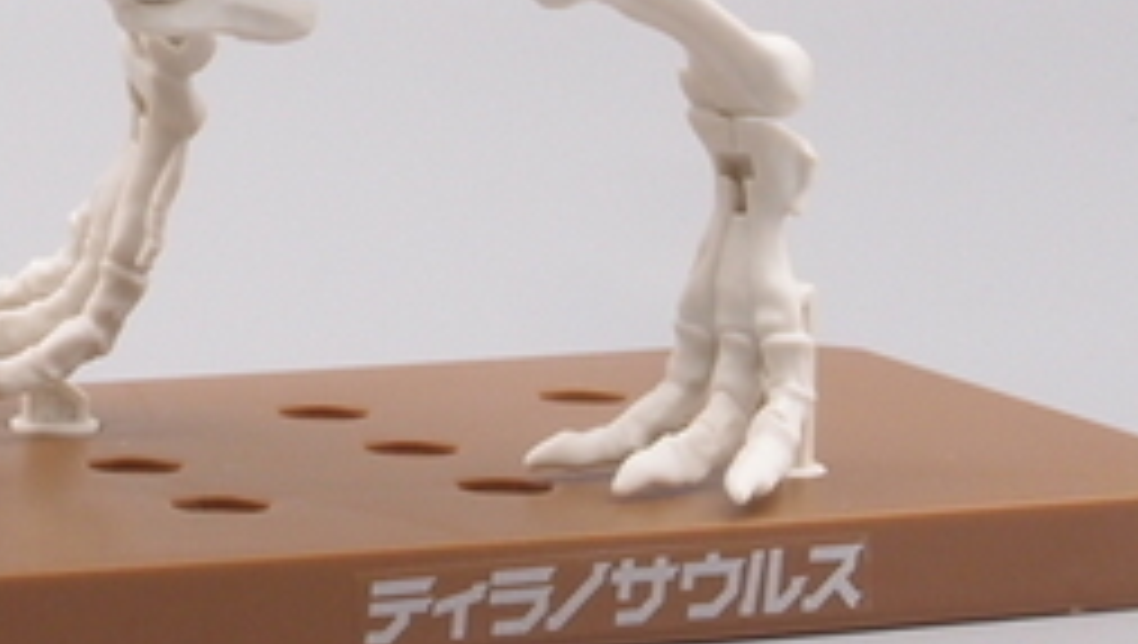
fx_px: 5196
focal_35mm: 172
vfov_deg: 7.1
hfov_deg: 11.9
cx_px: -594
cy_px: 144
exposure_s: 1/13
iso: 100
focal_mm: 10.83
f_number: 8
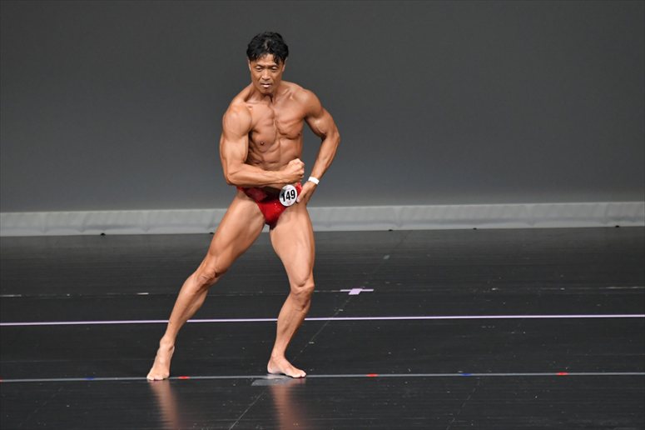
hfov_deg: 6.0
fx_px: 6178
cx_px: 322
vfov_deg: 4.0
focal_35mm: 345
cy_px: 215
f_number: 5.6
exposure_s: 1/400
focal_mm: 230
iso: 4000
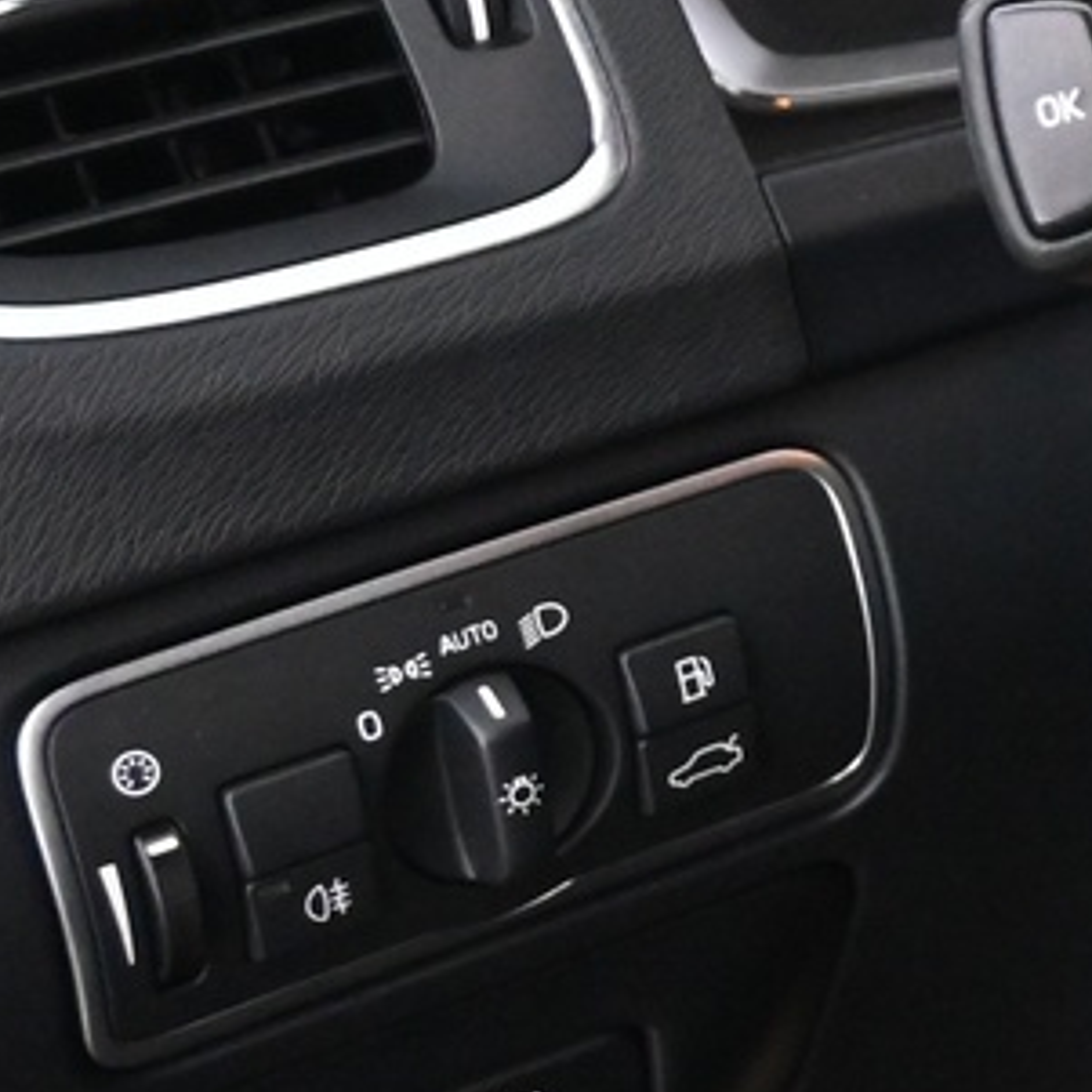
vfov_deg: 12.3
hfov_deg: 10.8
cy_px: 73
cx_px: 2489
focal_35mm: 140
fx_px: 5012
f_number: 3.8
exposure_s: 1/30
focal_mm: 20.5
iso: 3200
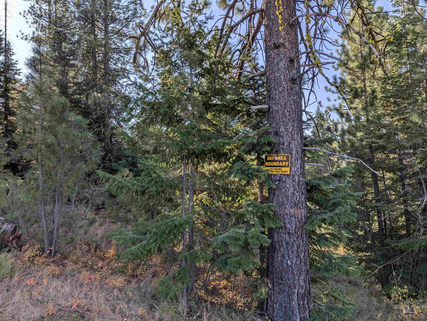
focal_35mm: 24
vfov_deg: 56.9
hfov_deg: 71.5
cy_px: 160
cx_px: 214
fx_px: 296
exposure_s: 1/1099
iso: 42
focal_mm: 6.81
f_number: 1.85
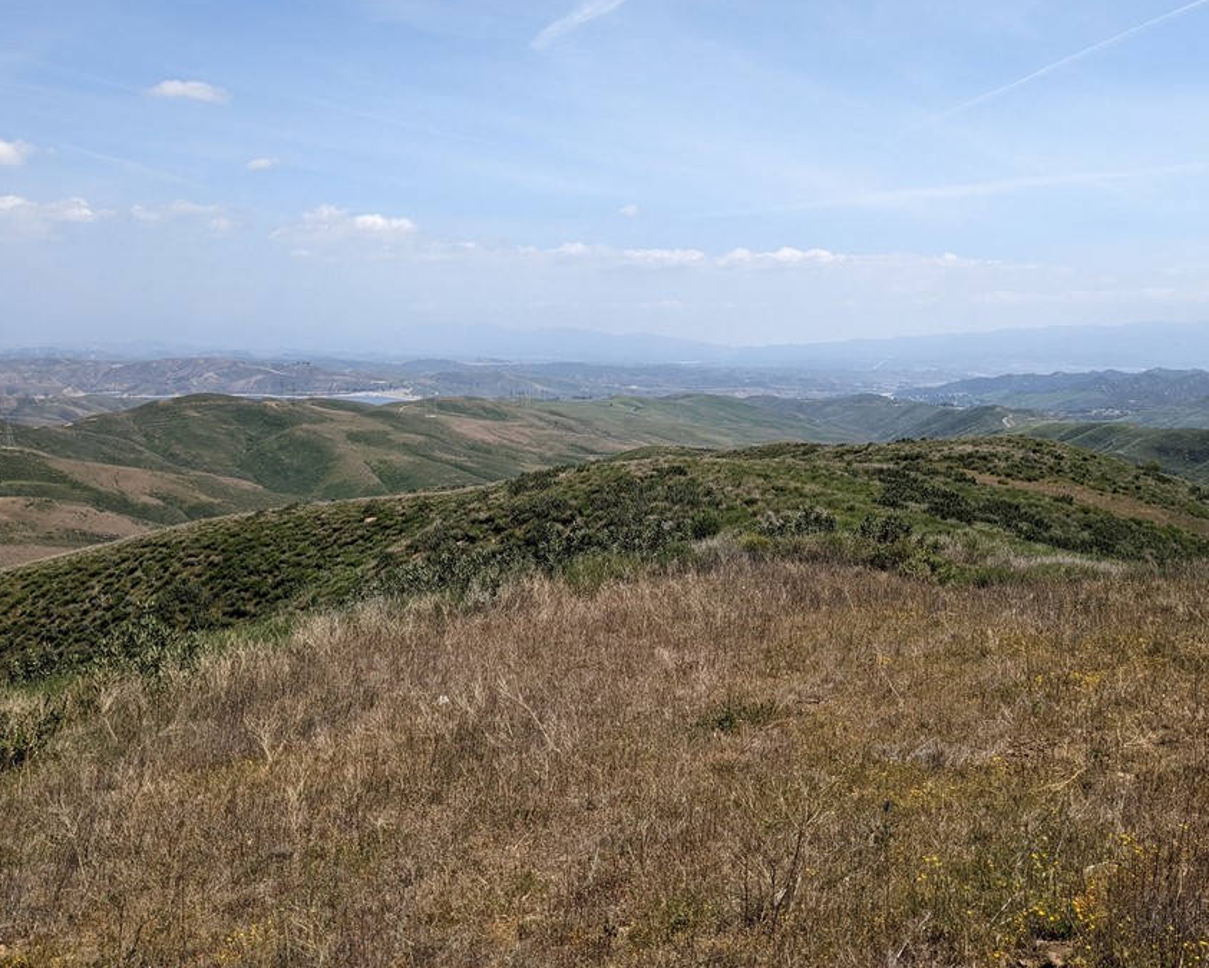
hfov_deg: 55.6
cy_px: 452
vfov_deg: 45.8
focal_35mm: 32
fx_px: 1145
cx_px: 647
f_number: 1.73
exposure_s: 1/3344
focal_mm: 4.38
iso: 66
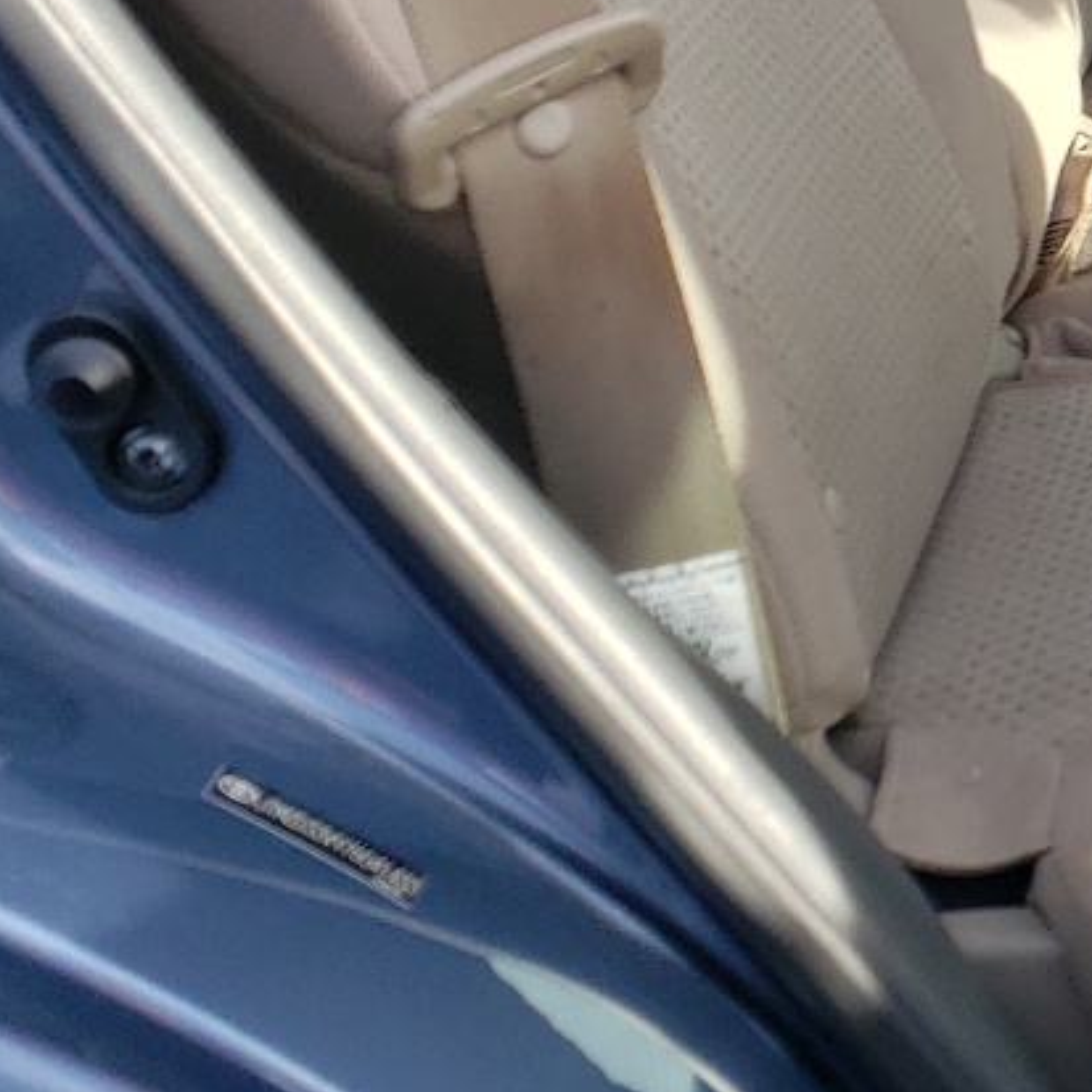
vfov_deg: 18.8
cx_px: 1639
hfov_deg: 17.5
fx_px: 3176
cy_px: -106
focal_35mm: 89
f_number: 1.5
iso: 50
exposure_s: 1/435
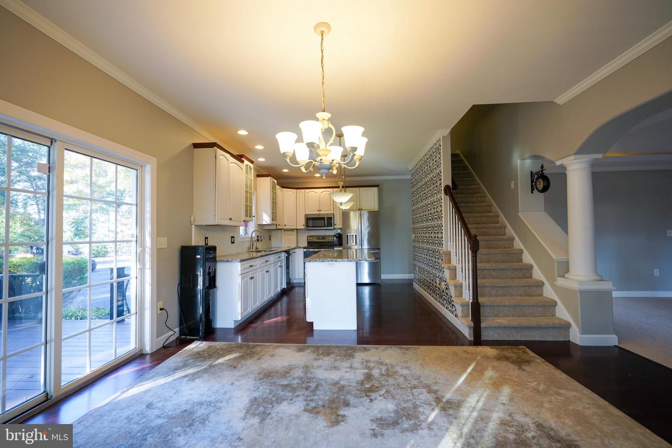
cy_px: 224
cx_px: 336
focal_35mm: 16
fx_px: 299
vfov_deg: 73.7
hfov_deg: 96.7
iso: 1000
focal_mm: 16
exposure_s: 1/160
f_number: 4
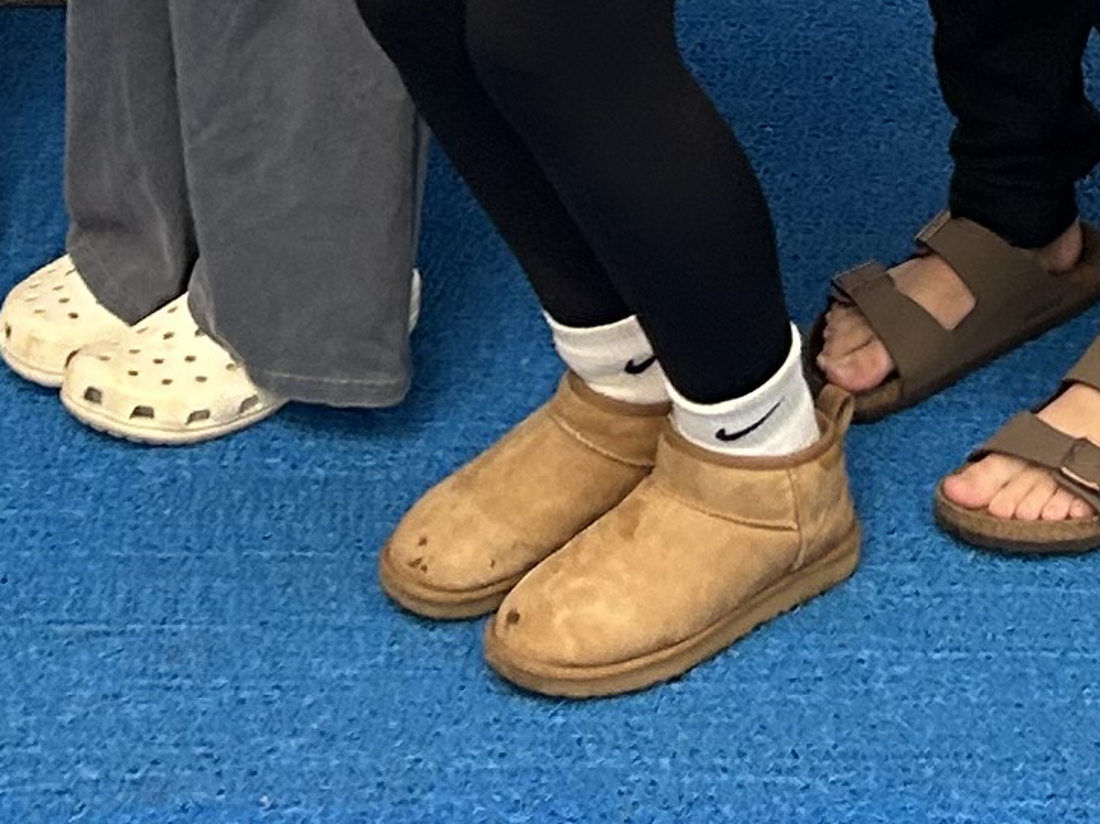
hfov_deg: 13.6
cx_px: 849
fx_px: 4607
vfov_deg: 9.2
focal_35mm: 145
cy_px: -1142
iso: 125
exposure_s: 1/96
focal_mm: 5.7
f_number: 1.5
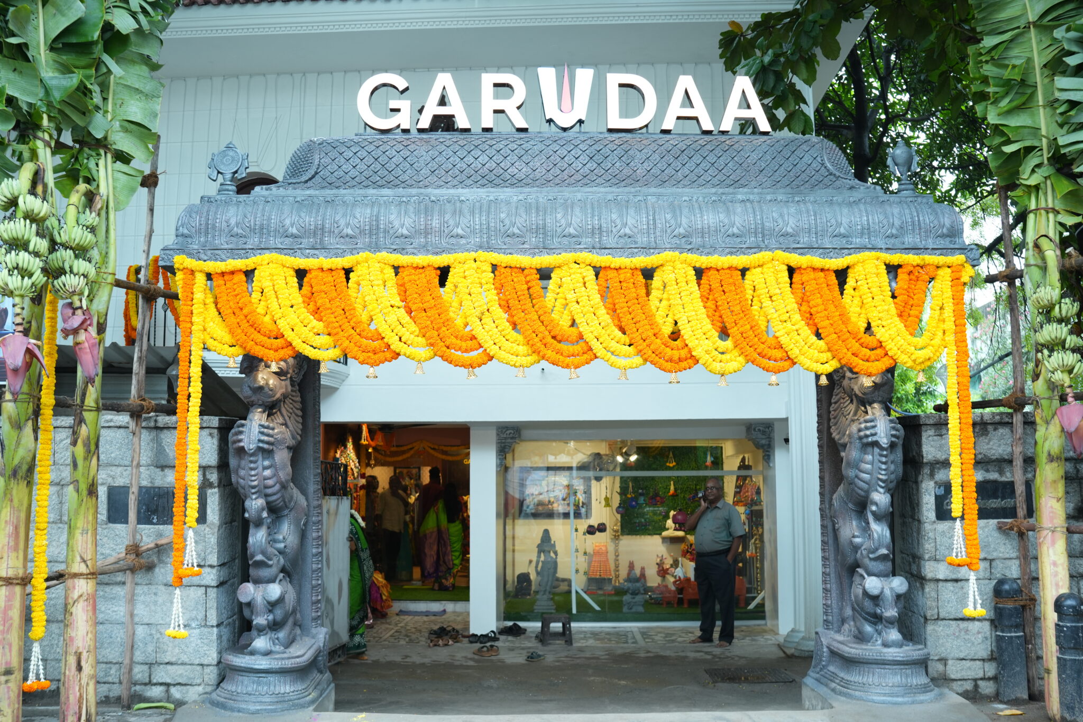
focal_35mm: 35
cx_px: 542
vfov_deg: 37.8
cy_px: 361
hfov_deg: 54.4
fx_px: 1053
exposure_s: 1/160
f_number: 4
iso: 500
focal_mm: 35
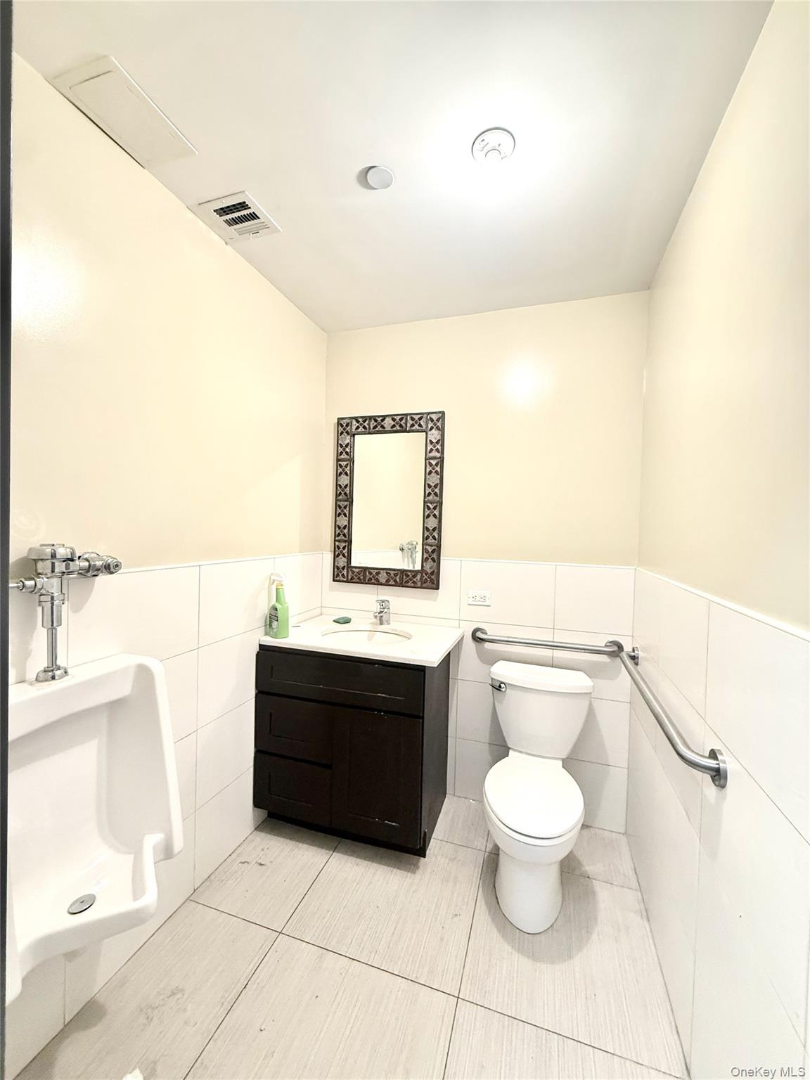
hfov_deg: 85.7
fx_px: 437
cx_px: 405
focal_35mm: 14
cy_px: 540
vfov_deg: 102.1
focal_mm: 2.22
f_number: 2.2
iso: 500
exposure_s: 1/60
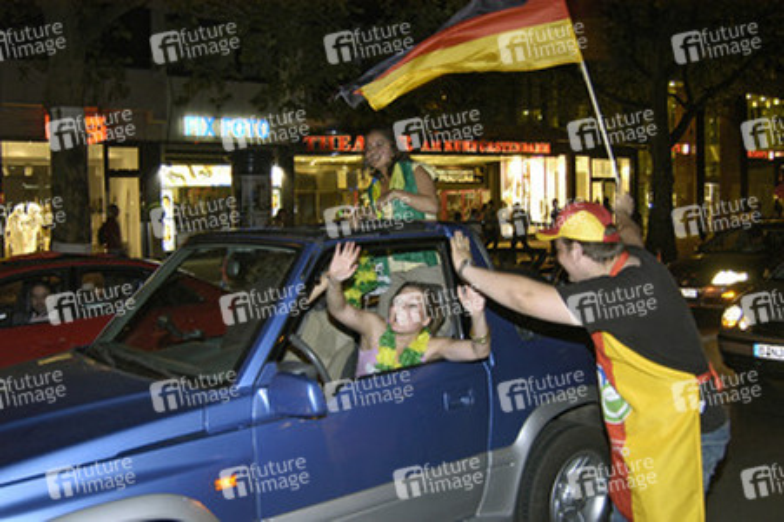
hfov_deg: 53.2
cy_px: 261
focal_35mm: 36
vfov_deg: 36.8
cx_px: 392
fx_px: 783
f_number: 3.5
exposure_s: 1/30
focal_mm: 24
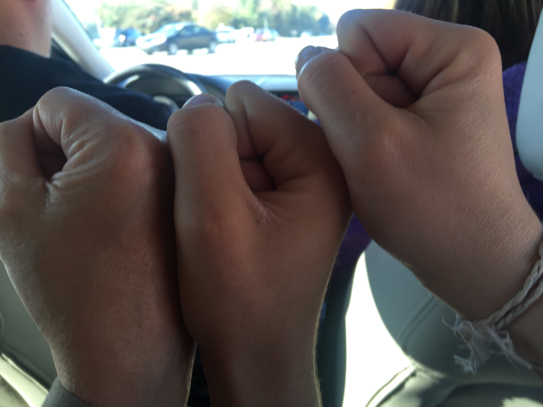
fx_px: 455
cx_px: 272
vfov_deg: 48.2
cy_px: 204
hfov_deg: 61.7
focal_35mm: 29
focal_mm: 4.15
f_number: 2.2
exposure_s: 1/60
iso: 32
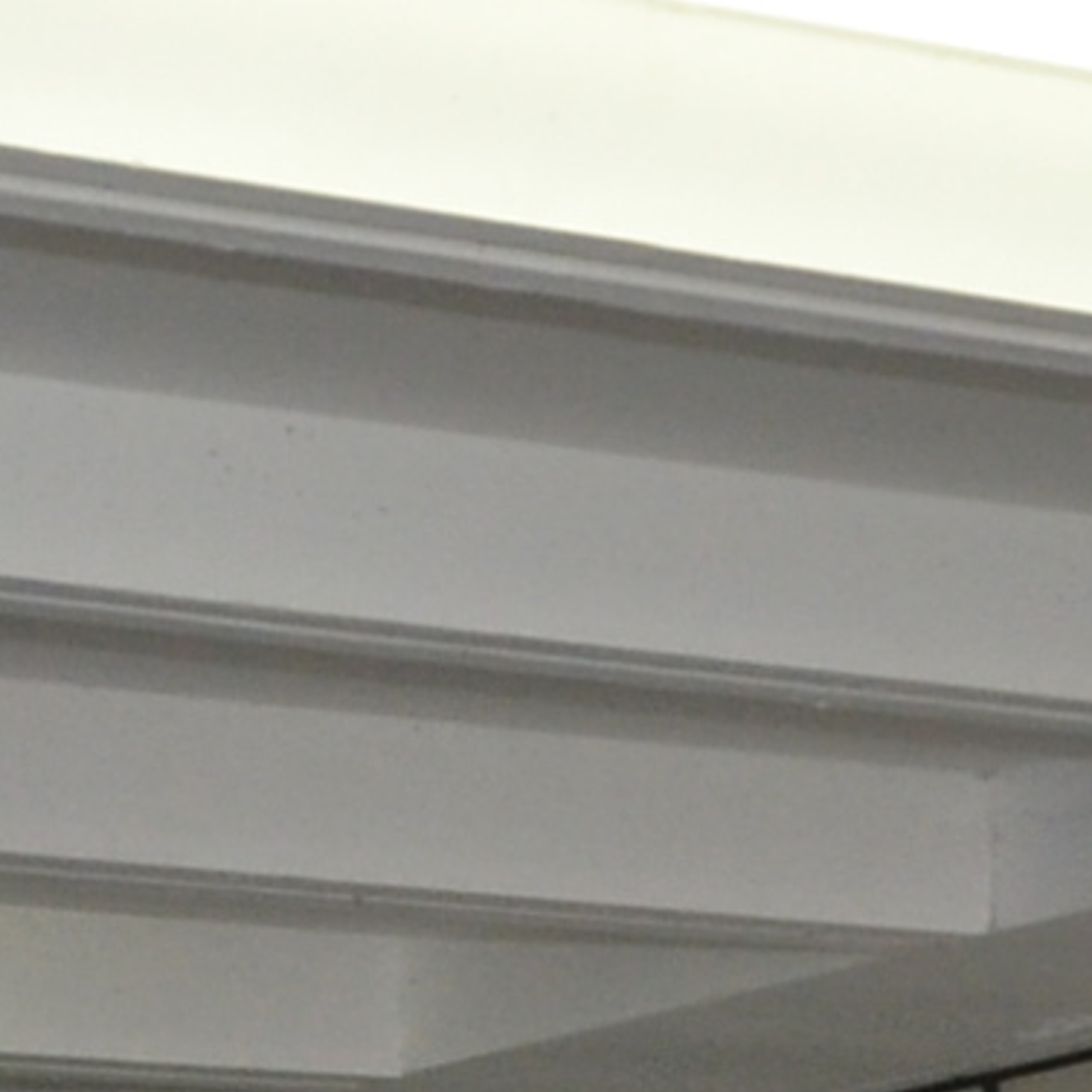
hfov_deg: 7.7
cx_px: -462
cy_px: 1255
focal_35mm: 225
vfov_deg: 7.7
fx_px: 8030
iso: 800
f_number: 7.1
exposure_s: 1/60
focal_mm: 18
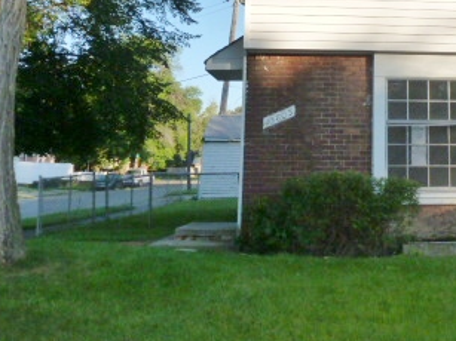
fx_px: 658
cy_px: 27
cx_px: 382
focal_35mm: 50
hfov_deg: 36.5
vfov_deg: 27.9
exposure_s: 1/640
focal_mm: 4.3
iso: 160
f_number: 3.3
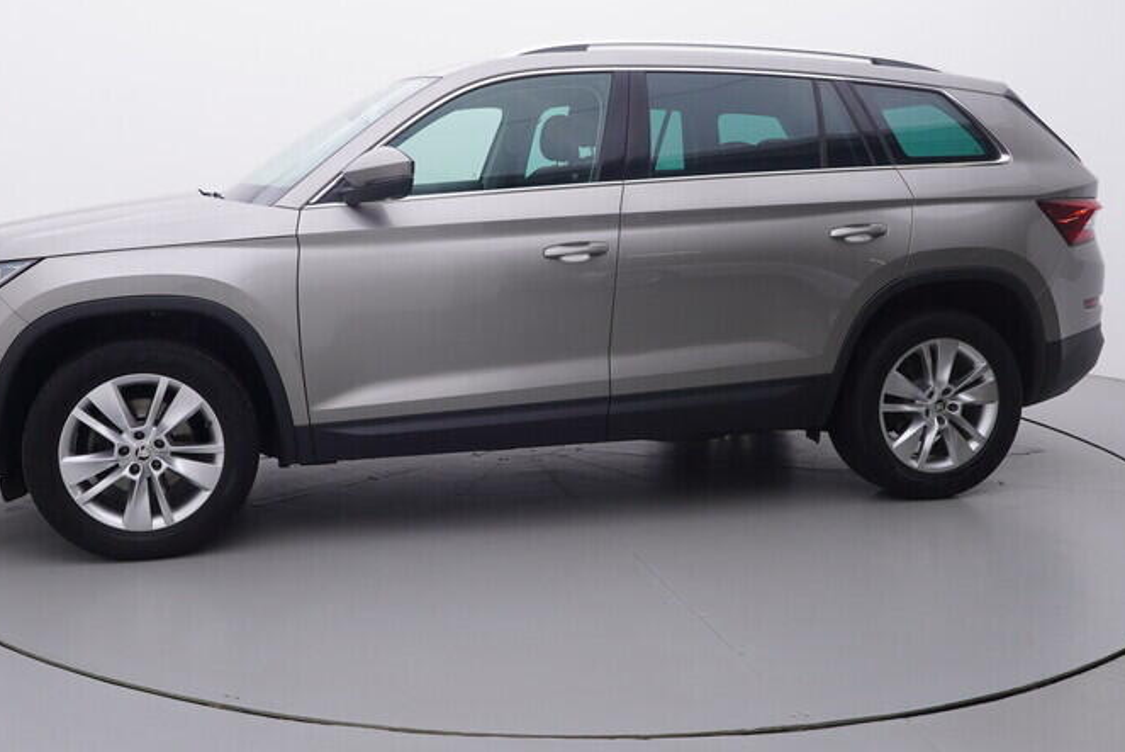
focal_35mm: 35
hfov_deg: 54.3
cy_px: 302
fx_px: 1087
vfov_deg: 38.0
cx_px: 443
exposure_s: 1/80
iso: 200
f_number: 5
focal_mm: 15
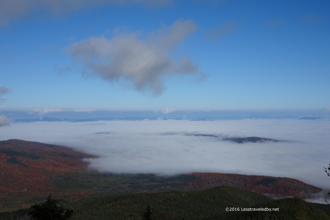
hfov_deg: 39.6
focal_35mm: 50
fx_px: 458
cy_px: 103
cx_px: 165
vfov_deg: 27.0
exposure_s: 1/1600
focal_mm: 8.18
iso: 80
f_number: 4.5
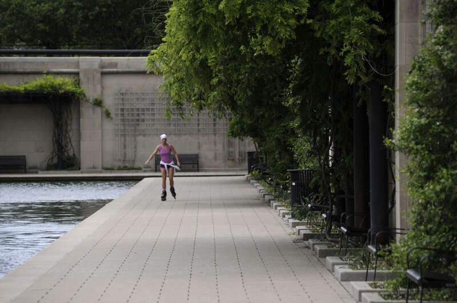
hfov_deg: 6.9
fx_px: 3803
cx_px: 228
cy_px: 152
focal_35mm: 300
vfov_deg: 4.6
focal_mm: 200
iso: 200
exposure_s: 1/125
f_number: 6.3
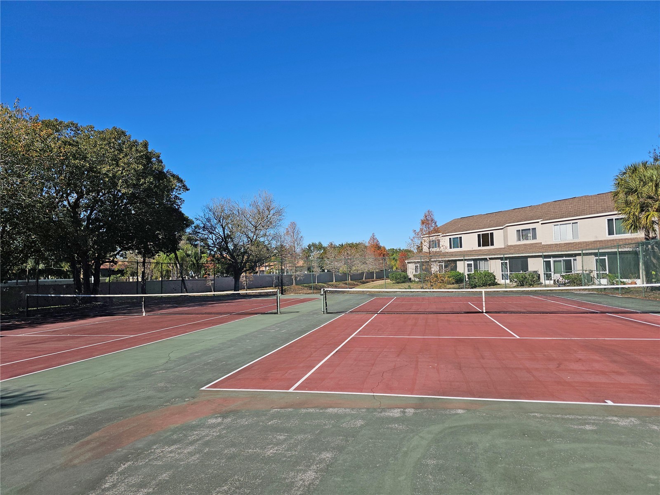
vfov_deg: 58.9
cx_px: 330
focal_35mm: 23
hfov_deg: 73.9
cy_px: 248
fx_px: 439
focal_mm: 6.3
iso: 10
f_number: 1.7
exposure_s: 1/1027
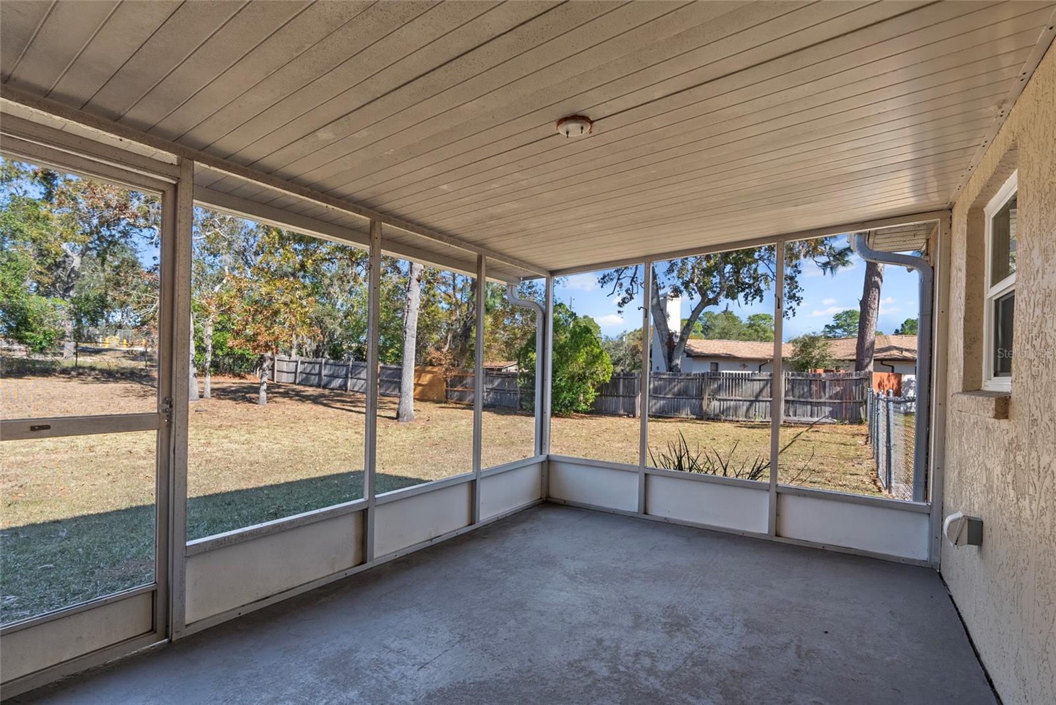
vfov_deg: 73.8
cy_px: 352
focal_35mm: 16
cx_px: 528
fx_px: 469
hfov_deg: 96.7
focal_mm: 16
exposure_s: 1/8
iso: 250
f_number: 8
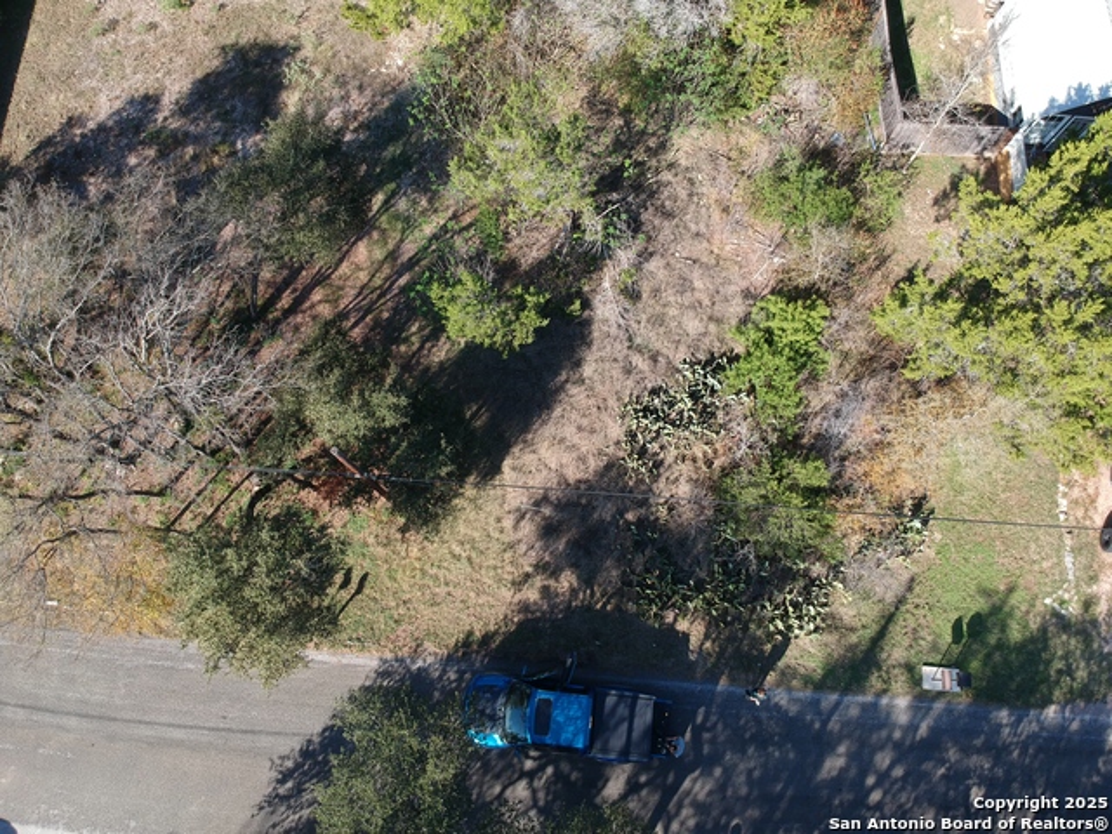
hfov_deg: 69.4
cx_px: 556
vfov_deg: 54.9
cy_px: 417
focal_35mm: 25
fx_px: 803
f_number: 2.6
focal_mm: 4.49
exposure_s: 1/400
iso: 100
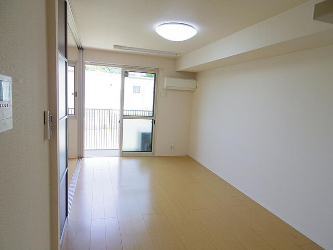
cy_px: 125
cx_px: 166
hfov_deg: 73.9
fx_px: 221
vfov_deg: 58.9
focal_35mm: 23
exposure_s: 1/50
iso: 200
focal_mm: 5
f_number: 2.8
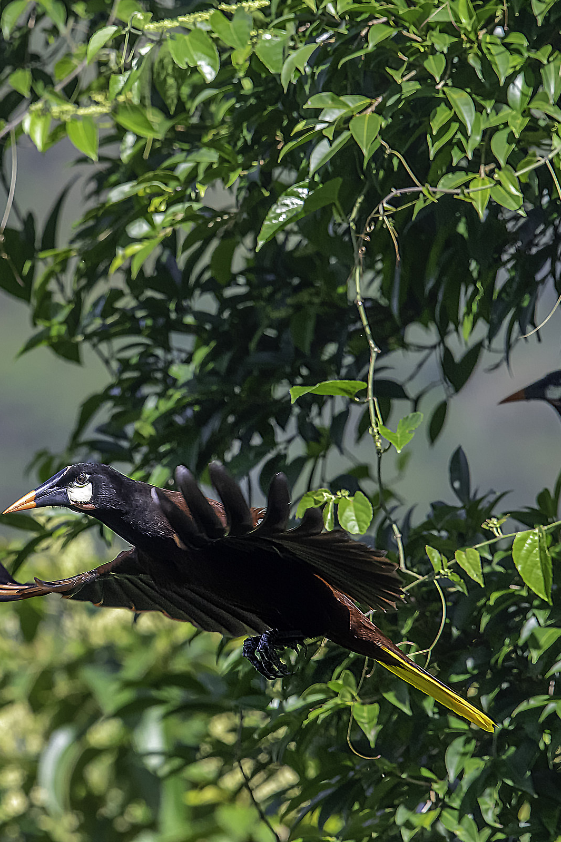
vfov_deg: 3.1
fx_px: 15804
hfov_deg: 2.0
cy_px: 421
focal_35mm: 676
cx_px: 113
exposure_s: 1/2500
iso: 1800
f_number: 6.3
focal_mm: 300
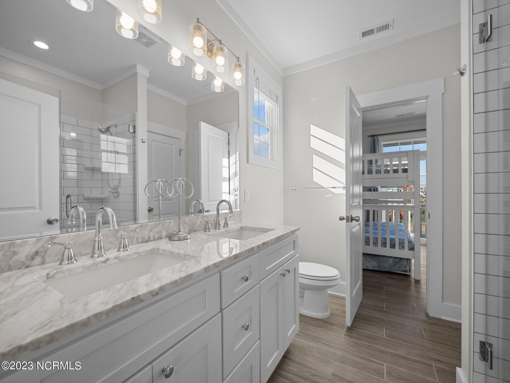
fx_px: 206
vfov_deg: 85.7
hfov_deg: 102.1
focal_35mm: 14
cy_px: 192
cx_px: 255
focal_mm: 7
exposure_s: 1/160
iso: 400
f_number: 4
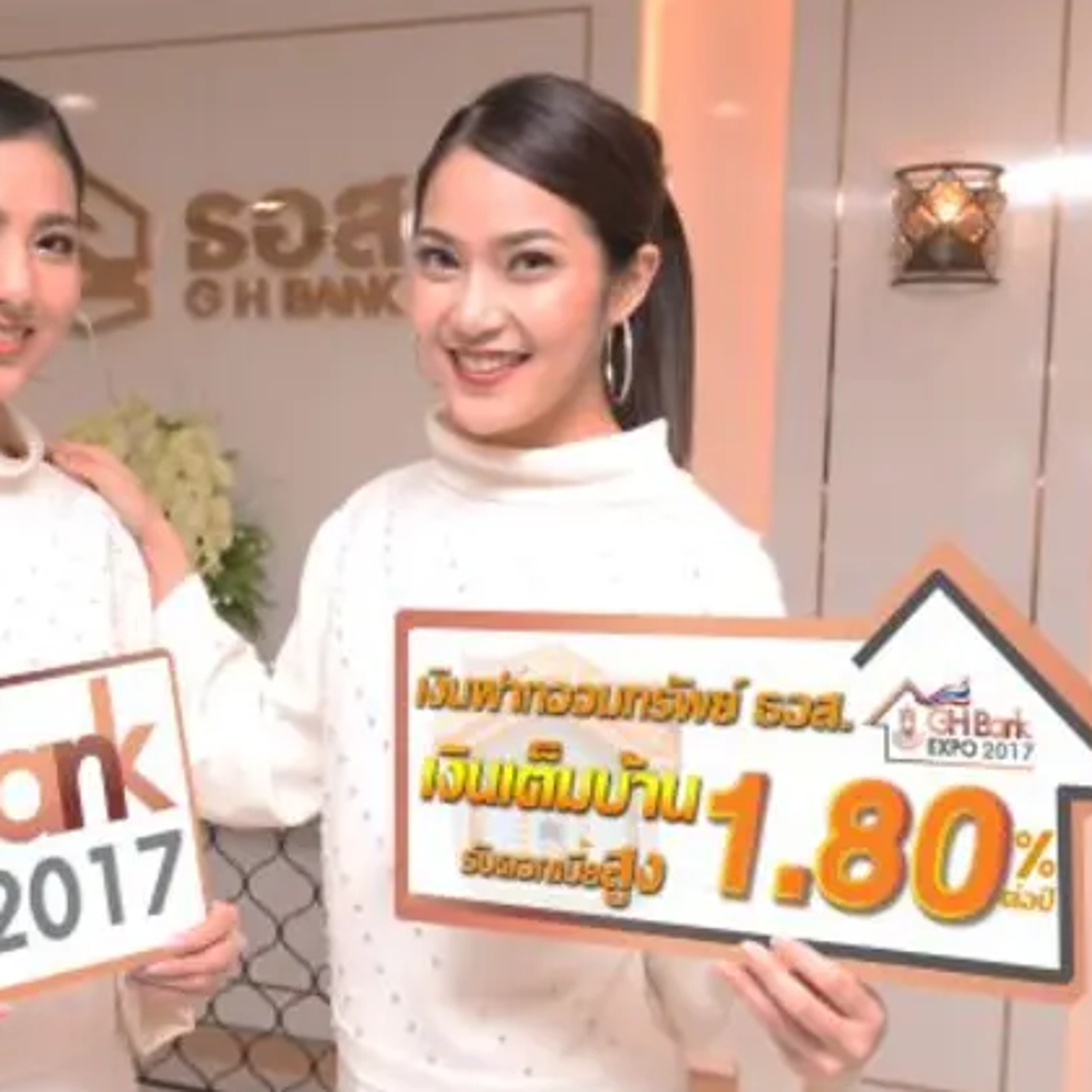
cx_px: 283
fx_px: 1749
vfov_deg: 34.7
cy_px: 578
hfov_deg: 34.0
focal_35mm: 49
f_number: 5.6
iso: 640
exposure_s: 1/125
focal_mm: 31
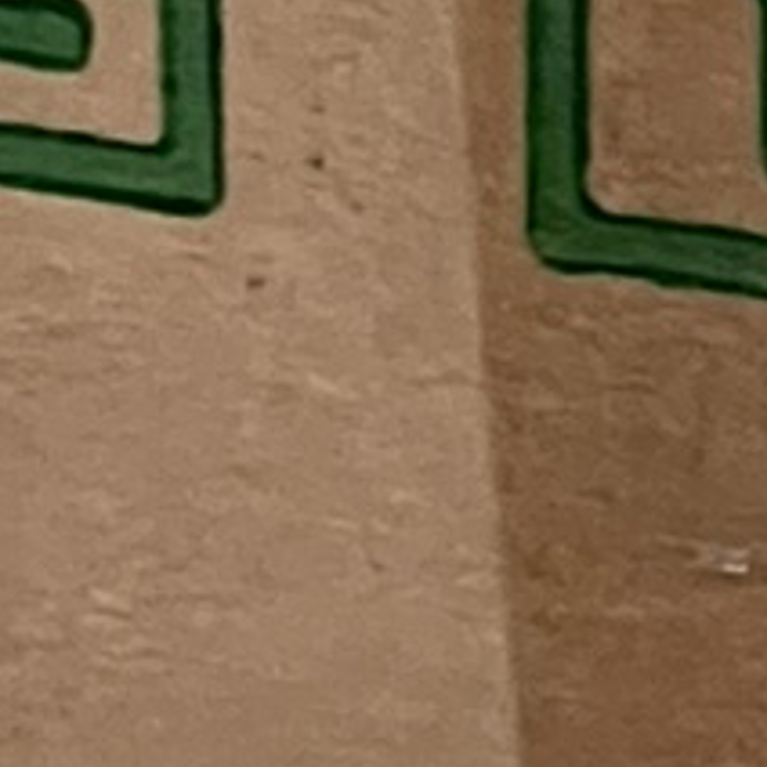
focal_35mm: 656
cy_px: 2069
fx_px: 16445
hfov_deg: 2.7
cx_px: -449
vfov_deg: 2.6
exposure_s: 1/48
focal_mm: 9
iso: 800
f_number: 2.8
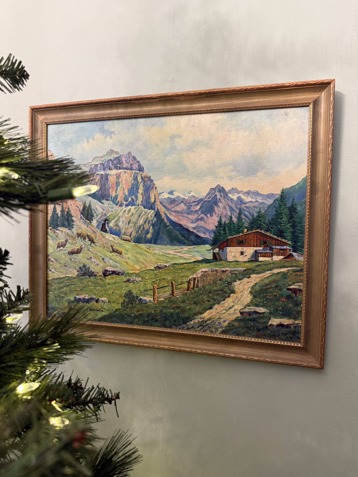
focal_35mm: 24
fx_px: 331
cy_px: 238
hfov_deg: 56.8
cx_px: 179
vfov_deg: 71.6
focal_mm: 6.76
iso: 320
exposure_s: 1/53
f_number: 1.78
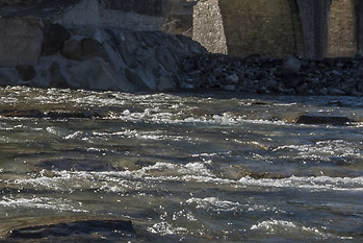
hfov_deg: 16.1
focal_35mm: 117
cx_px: -171
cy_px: 27
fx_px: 1180
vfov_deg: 11.7
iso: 64
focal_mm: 17
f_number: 20
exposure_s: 1/125
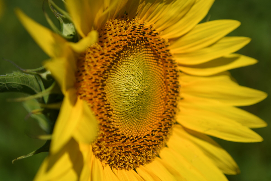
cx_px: 136
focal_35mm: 82
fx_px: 621
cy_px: 90
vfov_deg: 16.6
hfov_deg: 24.6
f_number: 2.8
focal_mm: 55
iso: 100
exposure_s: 1/5000
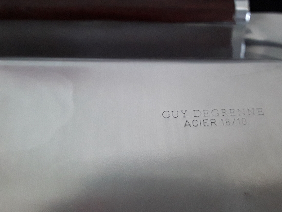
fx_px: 310
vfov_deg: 37.7
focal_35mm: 38
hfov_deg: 48.1
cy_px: 92
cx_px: 189
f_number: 1.9
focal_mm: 2.91
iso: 400
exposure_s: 1/115
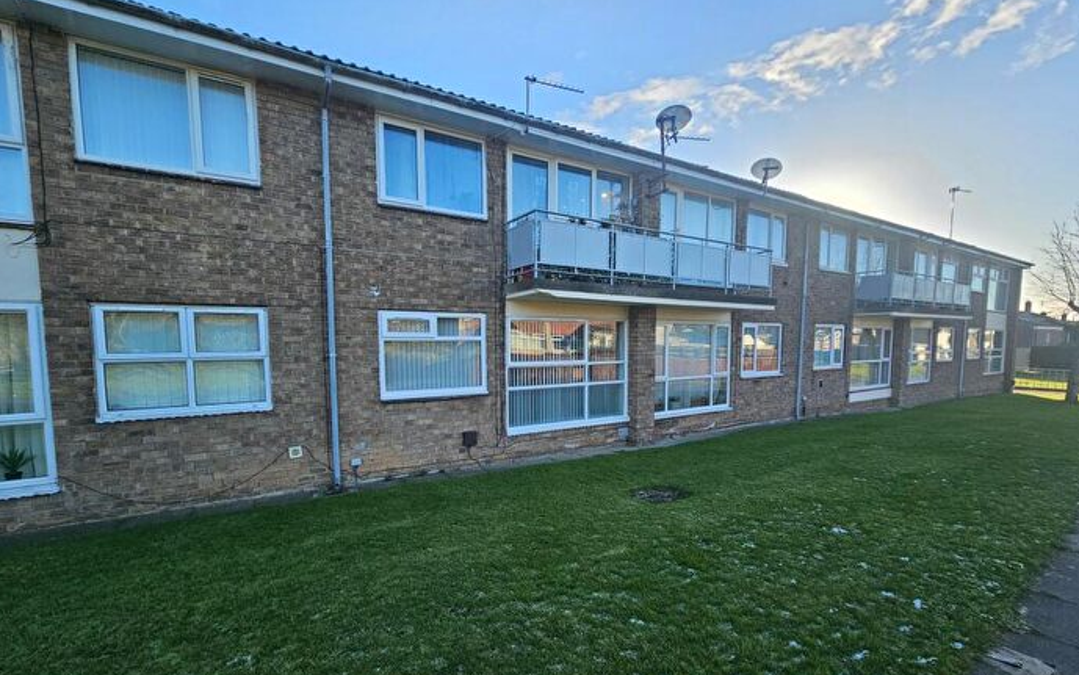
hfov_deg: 105.3
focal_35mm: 14
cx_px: 536
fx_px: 412
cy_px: 381
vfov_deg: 78.3
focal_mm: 2.2
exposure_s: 1/715
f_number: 2.2
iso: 64
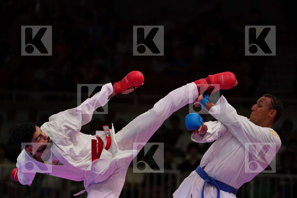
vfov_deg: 6.1
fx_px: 1856
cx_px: 148
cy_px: 99
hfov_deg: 9.1
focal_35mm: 225
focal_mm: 150
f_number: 2.8
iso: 500
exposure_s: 1/1000
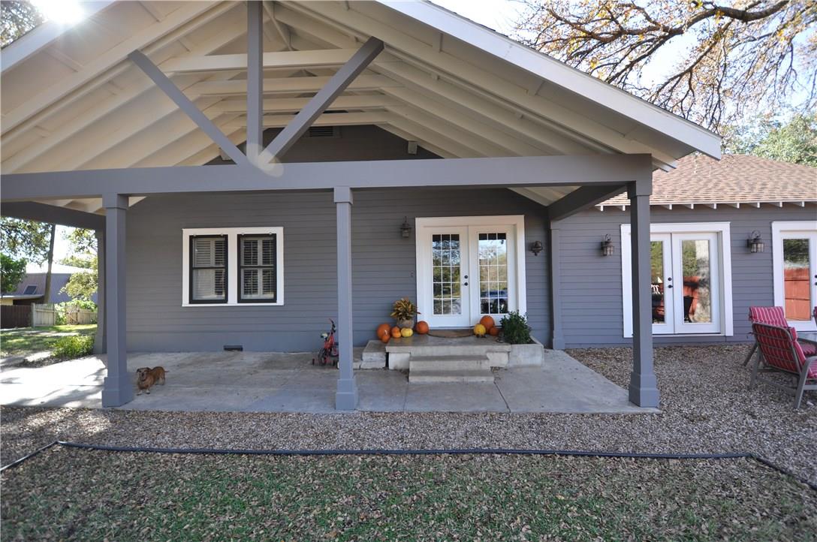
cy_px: 271
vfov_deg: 77.1
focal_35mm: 15
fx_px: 340
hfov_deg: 100.5
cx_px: 408
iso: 200
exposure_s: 1/160
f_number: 3.5
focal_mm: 10
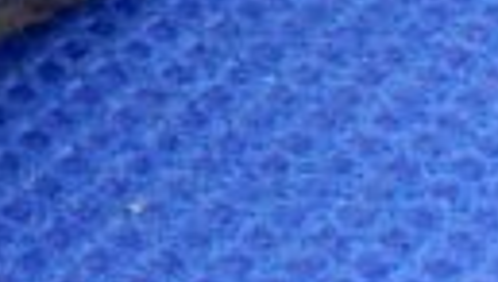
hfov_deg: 9.2
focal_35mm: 216
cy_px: -406
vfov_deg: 5.4
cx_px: -595
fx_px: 2856
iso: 125
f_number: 3.7
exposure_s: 1/60
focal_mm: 4.5
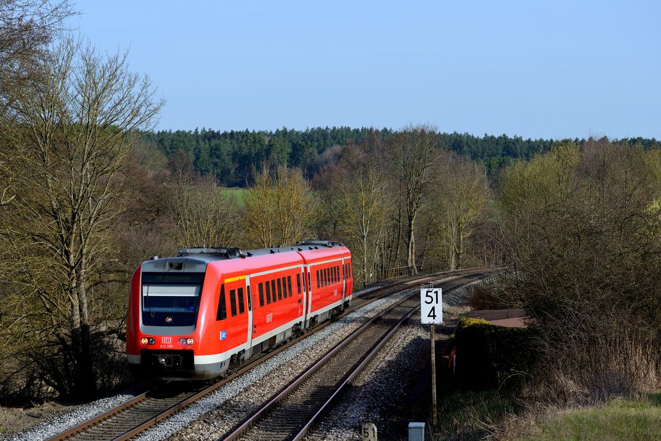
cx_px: 295
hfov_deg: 20.4
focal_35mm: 100
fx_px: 1836
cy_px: 237
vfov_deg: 13.7
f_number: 5.6
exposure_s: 1/1600
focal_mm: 86
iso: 250
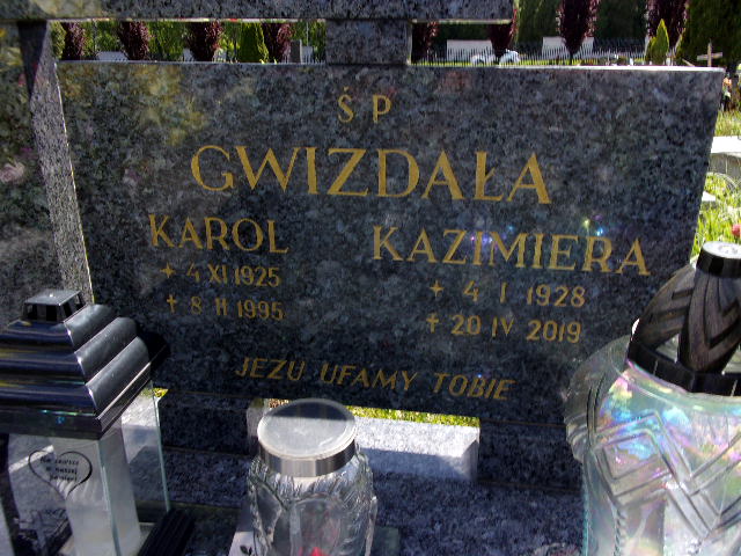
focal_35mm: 28
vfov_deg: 49.7
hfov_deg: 63.4
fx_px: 599
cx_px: 370
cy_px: 278
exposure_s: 1/38
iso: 80
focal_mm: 5.1
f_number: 10.8
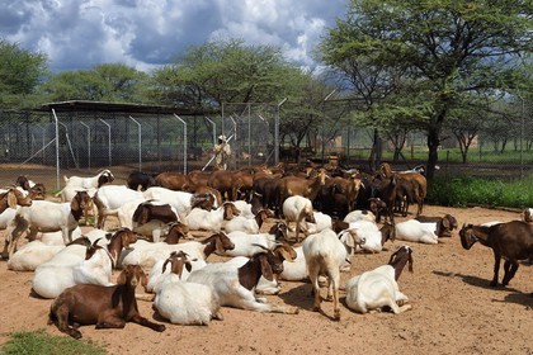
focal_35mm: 48
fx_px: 711
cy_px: 178
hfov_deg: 41.1
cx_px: 266
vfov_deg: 28.1
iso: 250
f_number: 18
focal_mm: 48
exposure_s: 1/250
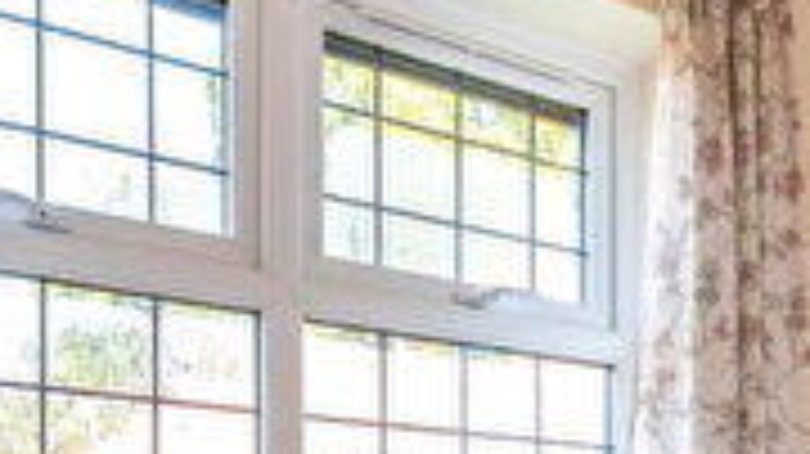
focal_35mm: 57
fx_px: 1224
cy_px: 632
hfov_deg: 35.9
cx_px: 594
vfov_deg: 19.1
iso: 100
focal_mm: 14
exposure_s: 1/2.5
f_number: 13
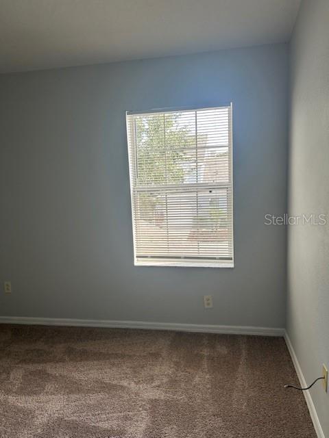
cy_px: 219
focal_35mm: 26
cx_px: 164
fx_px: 329
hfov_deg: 53.1
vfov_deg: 67.3
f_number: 1.5
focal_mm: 5.7
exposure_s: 1/173
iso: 40
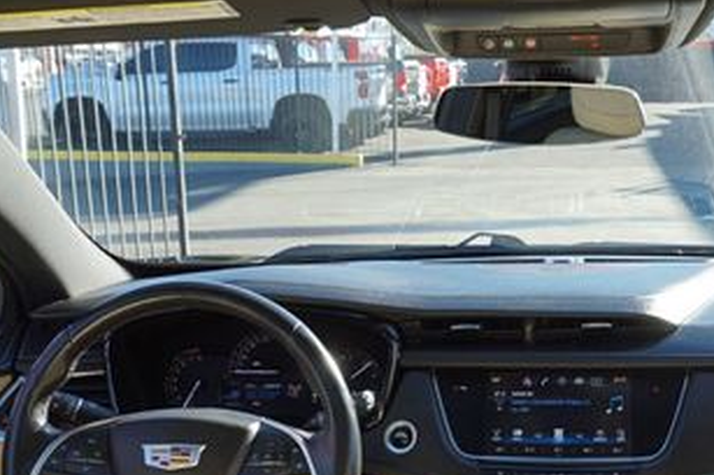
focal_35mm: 50
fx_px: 991
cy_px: 373
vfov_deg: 26.5
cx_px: 498
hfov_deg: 39.0
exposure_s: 1/80
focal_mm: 16
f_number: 5.6
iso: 100
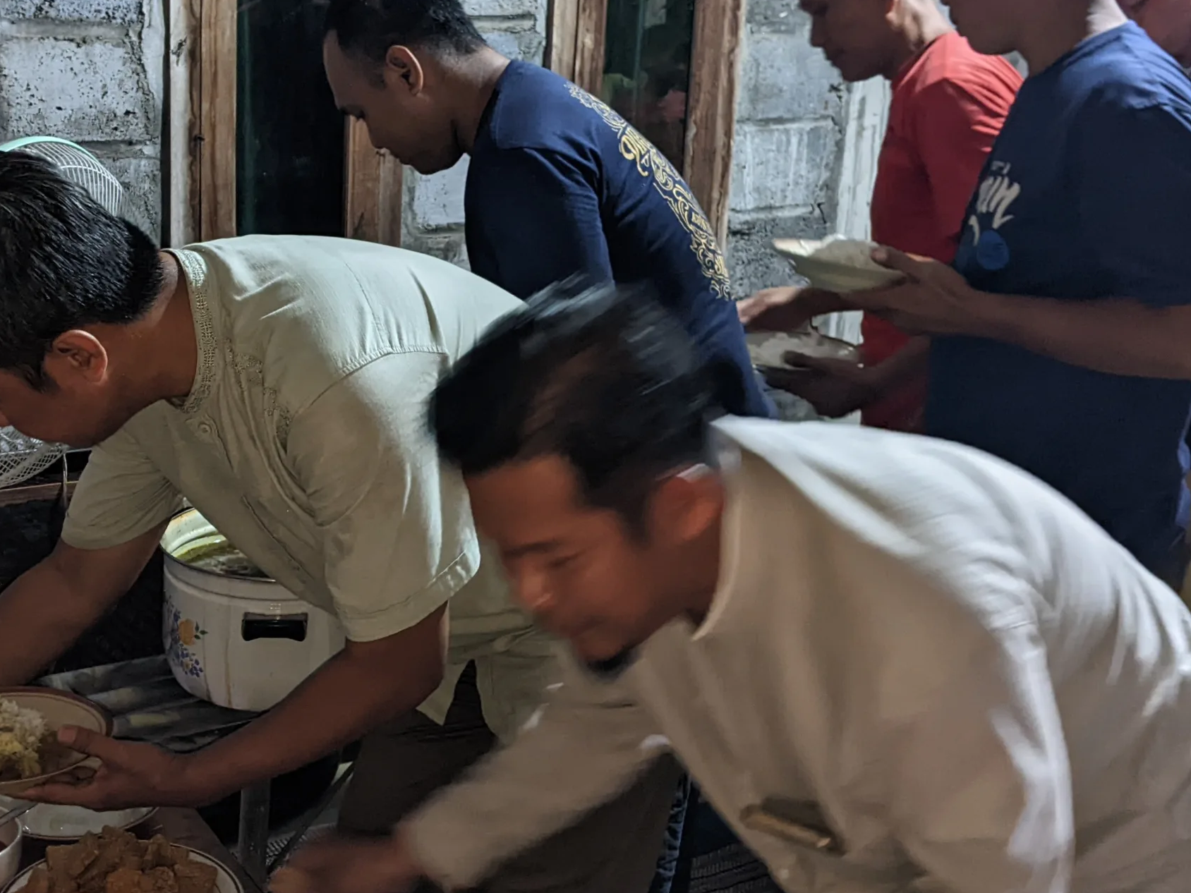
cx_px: 424
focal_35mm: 48
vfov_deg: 30.2
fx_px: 1651
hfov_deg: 39.3
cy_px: 350
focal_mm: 4.44
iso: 386
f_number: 1.8
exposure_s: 1/25
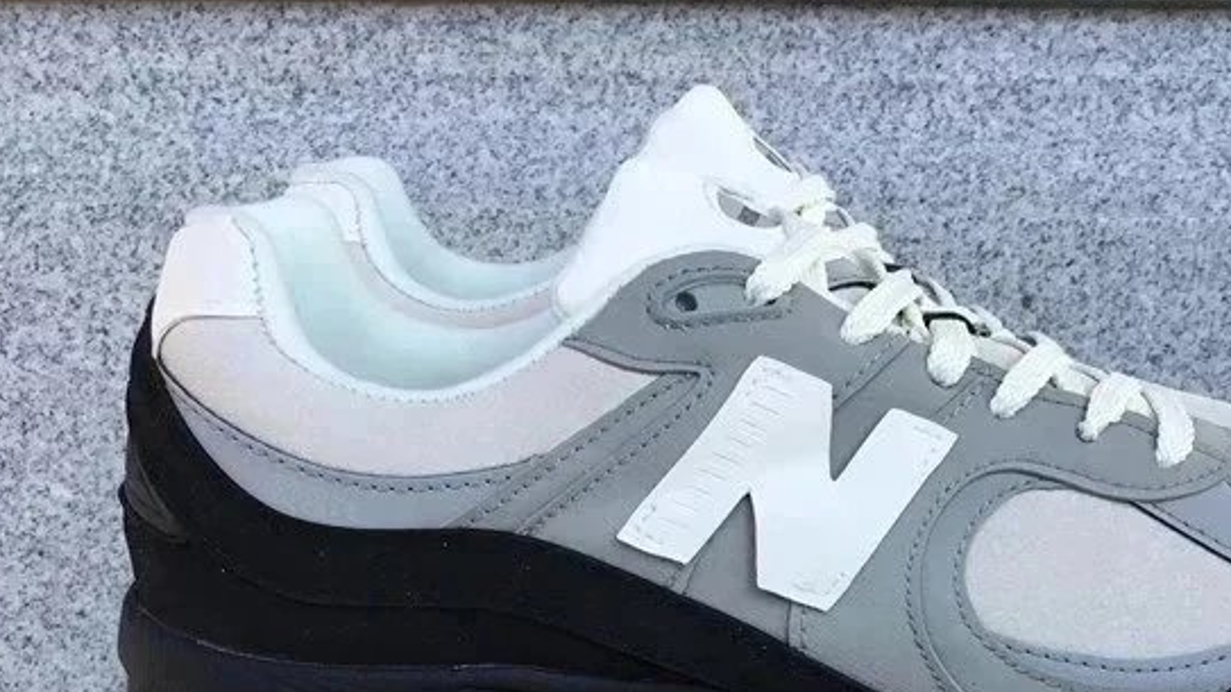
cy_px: 739
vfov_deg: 20.5
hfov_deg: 36.8
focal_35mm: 56
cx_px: 843
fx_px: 1827
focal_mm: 3.3
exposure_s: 1/399
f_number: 2.4
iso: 25
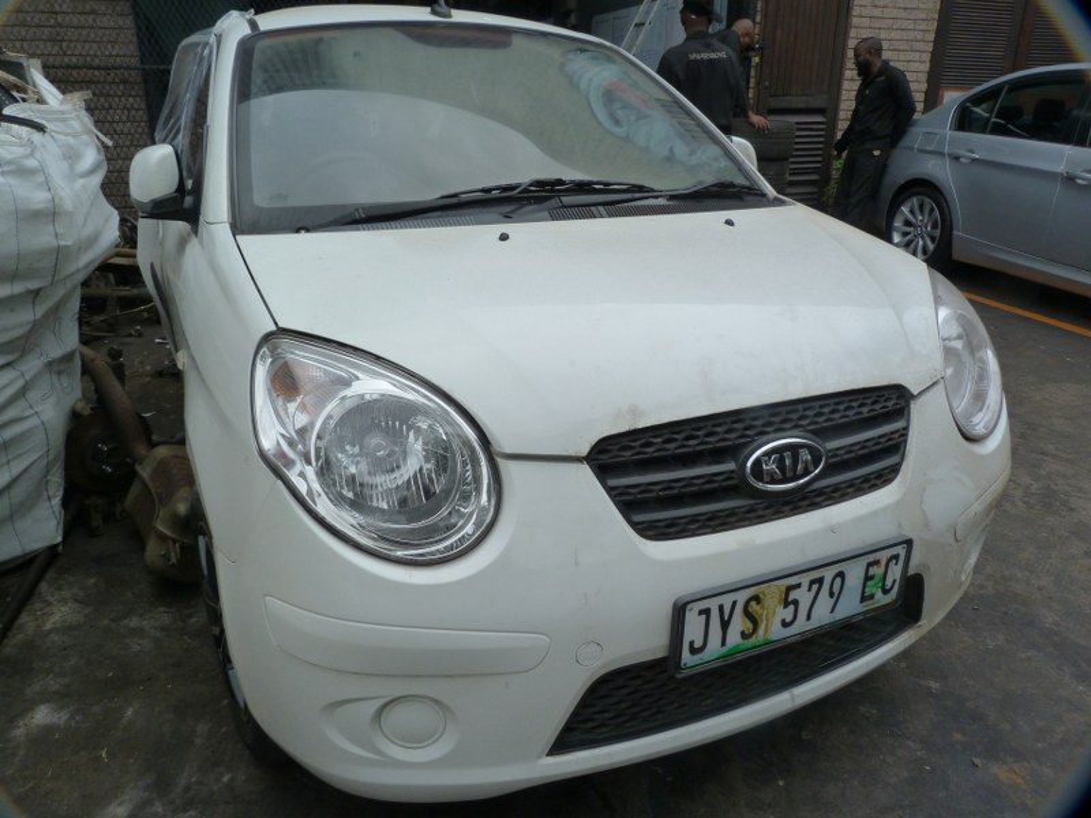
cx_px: 546
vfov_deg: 54.9
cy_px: 409
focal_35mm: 25
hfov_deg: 69.4
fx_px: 788
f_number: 5
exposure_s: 1/200
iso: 125
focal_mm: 4.5
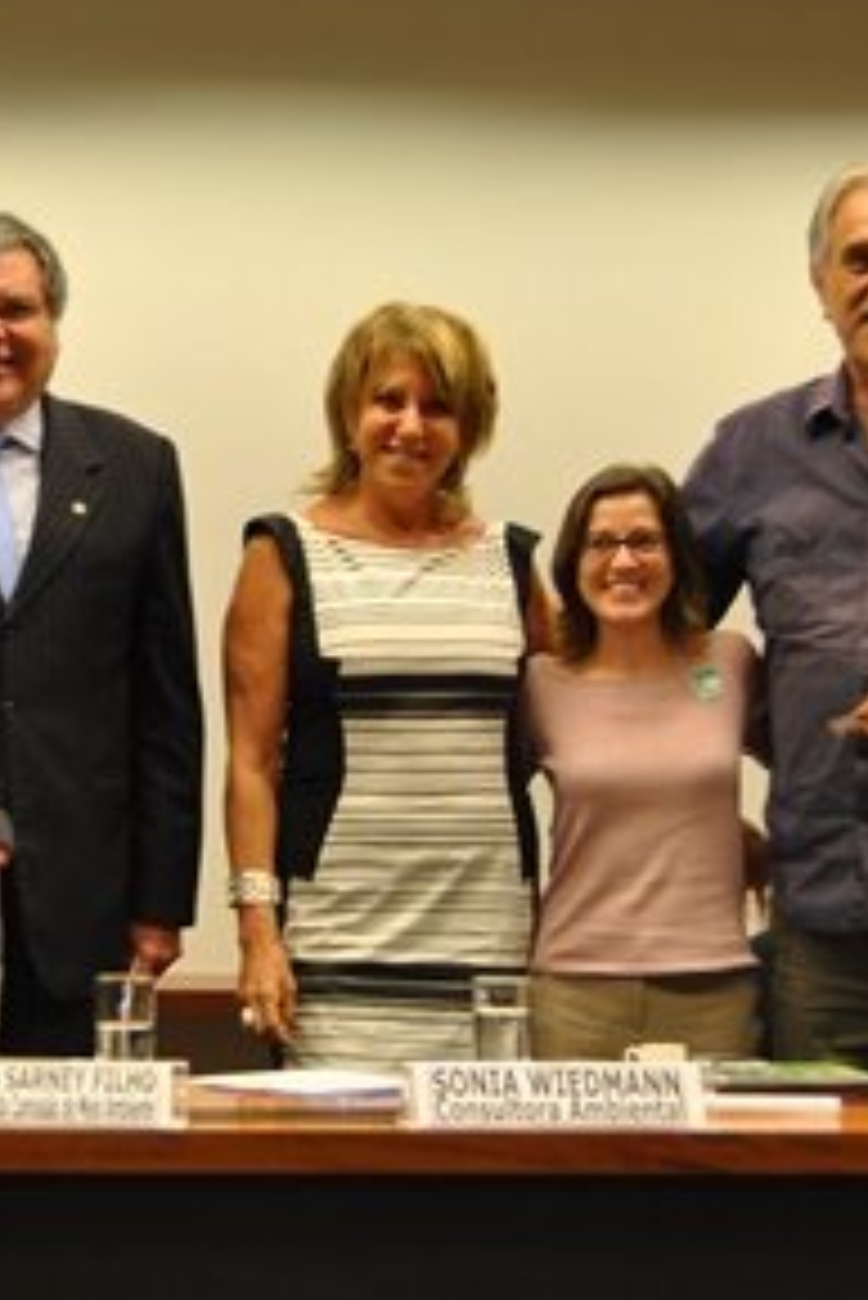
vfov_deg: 18.1
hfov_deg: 12.0
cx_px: 13
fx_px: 4082
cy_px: 549
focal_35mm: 113
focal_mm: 34
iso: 200
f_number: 4.5
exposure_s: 1/30
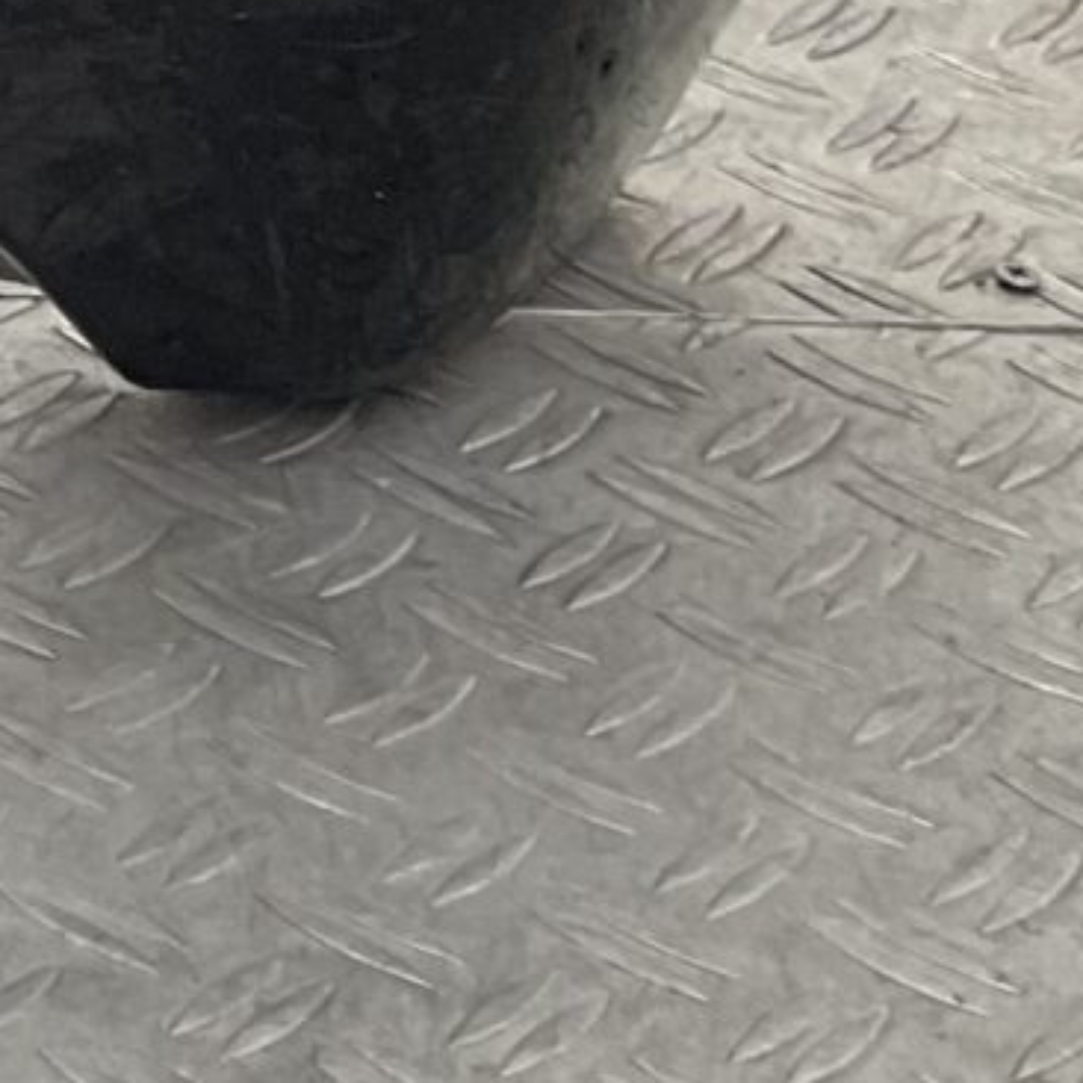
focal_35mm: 179
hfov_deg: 8.1
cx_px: -2390
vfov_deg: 9.3
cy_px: -820
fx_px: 6336
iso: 25
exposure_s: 1/100
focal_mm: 3
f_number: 1.8
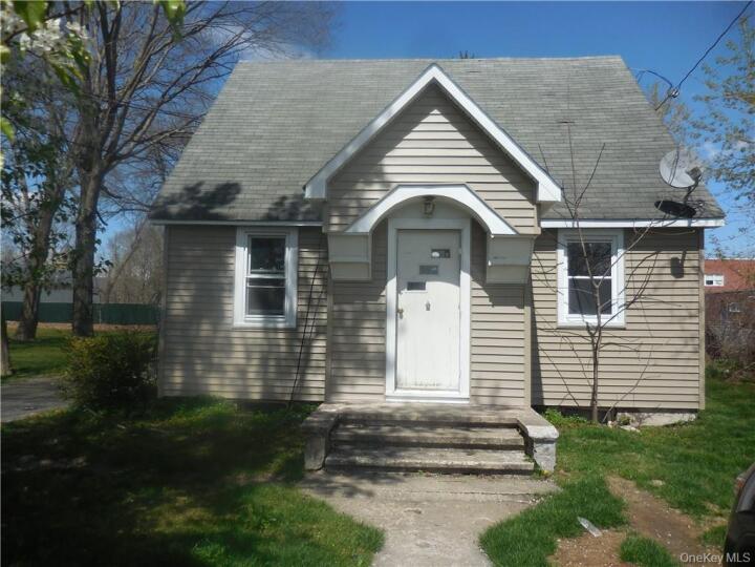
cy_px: 284
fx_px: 545
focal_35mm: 25
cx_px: 378
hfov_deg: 69.4
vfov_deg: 54.9
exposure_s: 1/640
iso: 125
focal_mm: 4.5
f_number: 6.6
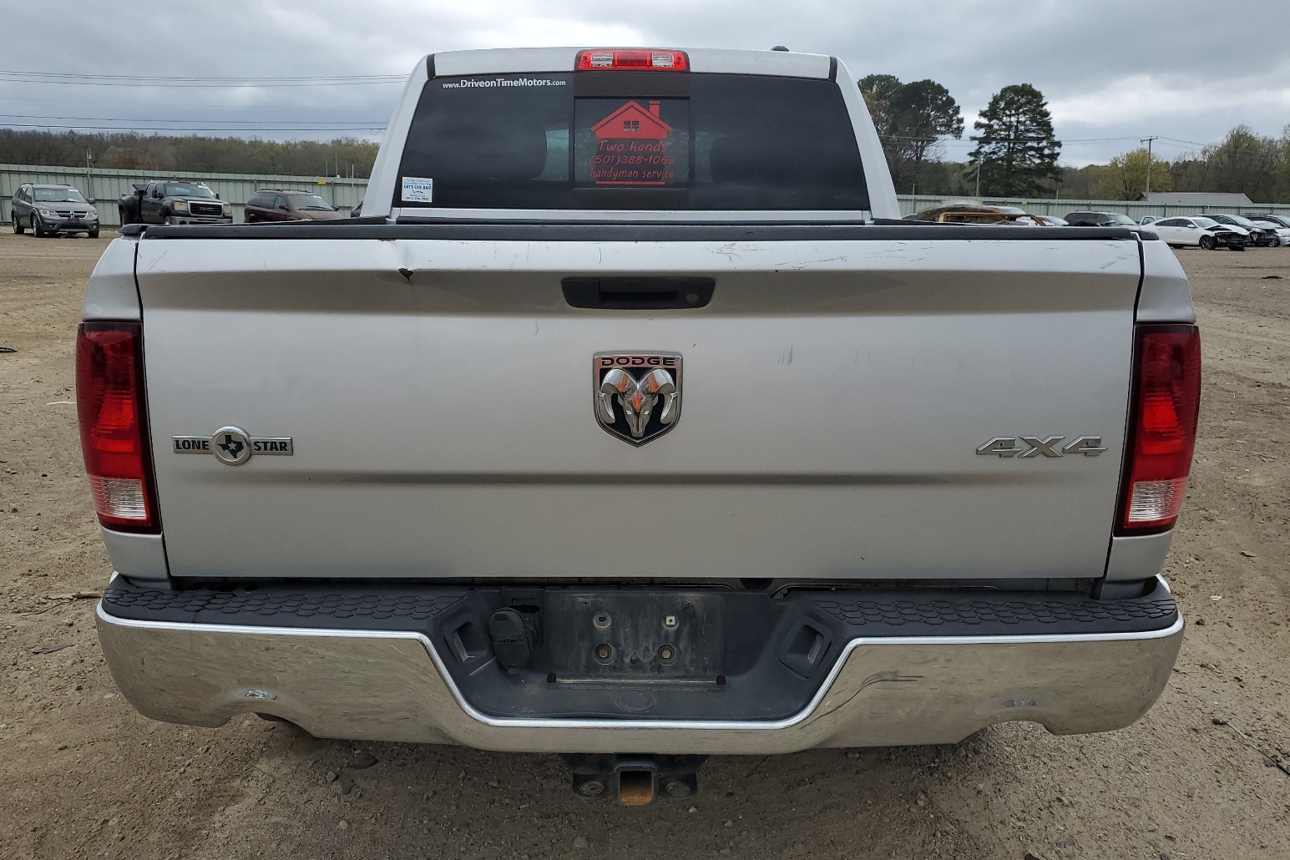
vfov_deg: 46.4
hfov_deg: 65.5
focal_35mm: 28
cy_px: 440
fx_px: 1003
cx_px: 628
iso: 50
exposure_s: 1/1250
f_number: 1.5
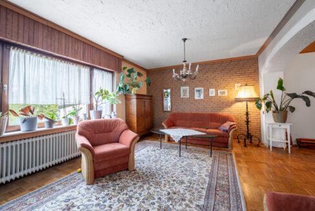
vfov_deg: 75.6
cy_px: 106
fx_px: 136
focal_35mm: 16
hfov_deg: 98.5
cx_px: 158
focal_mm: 15.5
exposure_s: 1/3
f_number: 9
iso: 200
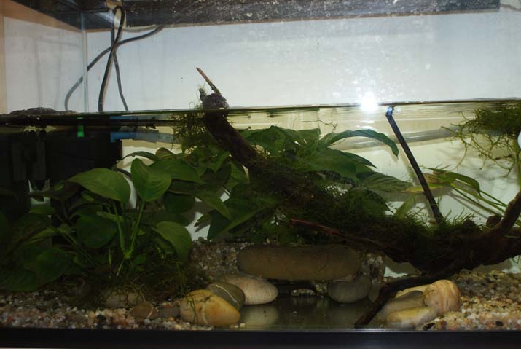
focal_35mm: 47
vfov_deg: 28.7
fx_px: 681
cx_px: 286
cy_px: 176
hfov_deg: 41.8
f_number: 5.6
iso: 400
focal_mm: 28
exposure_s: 1/60
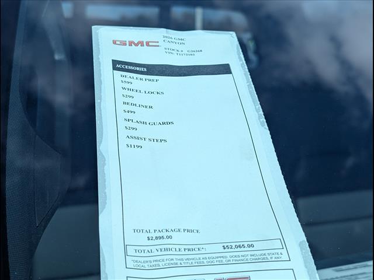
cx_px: 187
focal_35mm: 49
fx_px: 529
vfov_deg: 29.7
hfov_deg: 38.9
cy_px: 140
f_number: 1.68
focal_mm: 6.9
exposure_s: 1/1667
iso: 43
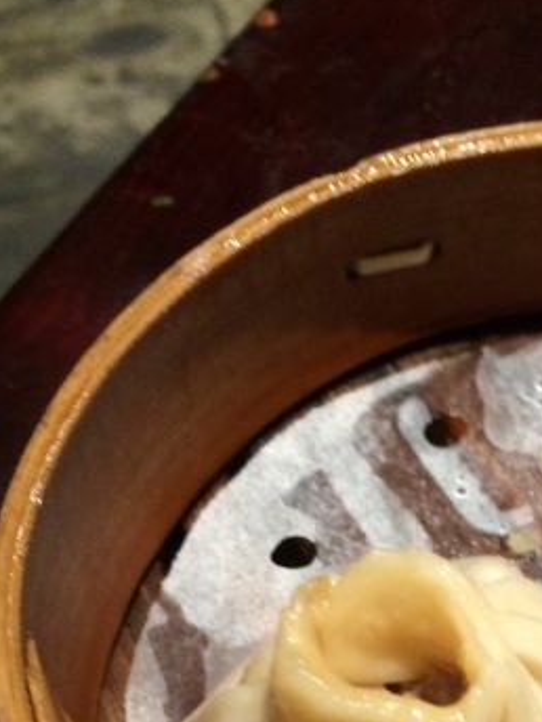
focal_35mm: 59
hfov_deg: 23.7
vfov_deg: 30.4
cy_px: 720
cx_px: 547
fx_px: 1232
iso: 250
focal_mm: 4.15
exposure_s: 1/33
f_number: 2.2
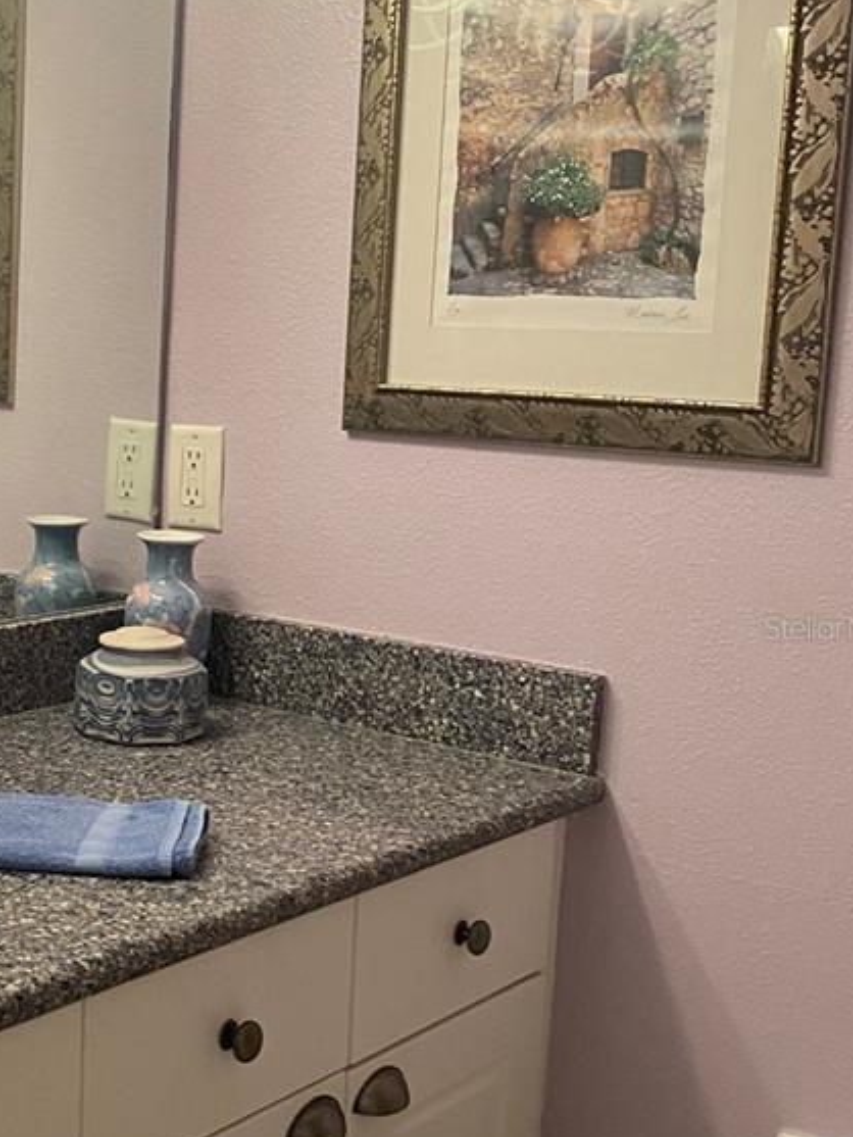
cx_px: -10
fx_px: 1839
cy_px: 627
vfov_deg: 34.3
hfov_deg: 24.8
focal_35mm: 56
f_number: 1.8
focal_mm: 4.25
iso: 250
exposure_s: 1/60
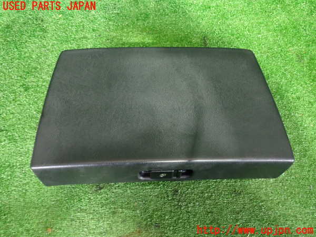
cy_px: 118
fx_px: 274
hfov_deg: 60.0
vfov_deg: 46.8
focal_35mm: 30
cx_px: 158
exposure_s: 1/25
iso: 800
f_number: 2.3
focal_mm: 5.4
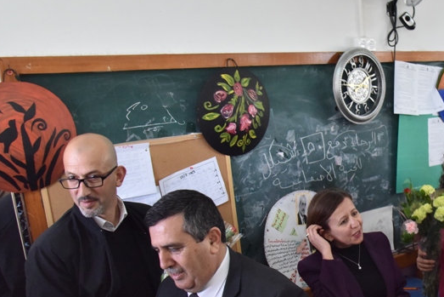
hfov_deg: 39.0
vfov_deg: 28.4
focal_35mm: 47
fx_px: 580
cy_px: 212
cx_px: 397
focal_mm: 24
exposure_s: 1/250
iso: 2500
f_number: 8
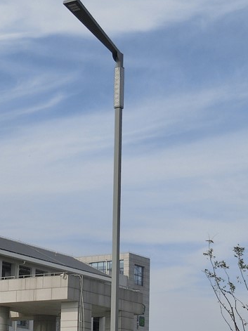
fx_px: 975
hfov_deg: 14.4
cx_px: 45
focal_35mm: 102
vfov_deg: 19.1
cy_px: 267
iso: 80
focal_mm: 8
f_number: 8.8
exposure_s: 1/250
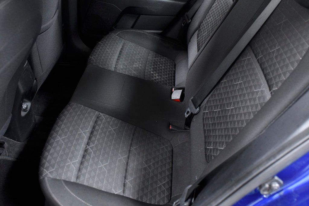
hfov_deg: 53.1
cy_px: 103
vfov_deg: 36.9
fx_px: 309
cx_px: 154
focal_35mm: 36
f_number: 3.5
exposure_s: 1/80
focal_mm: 24
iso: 2500
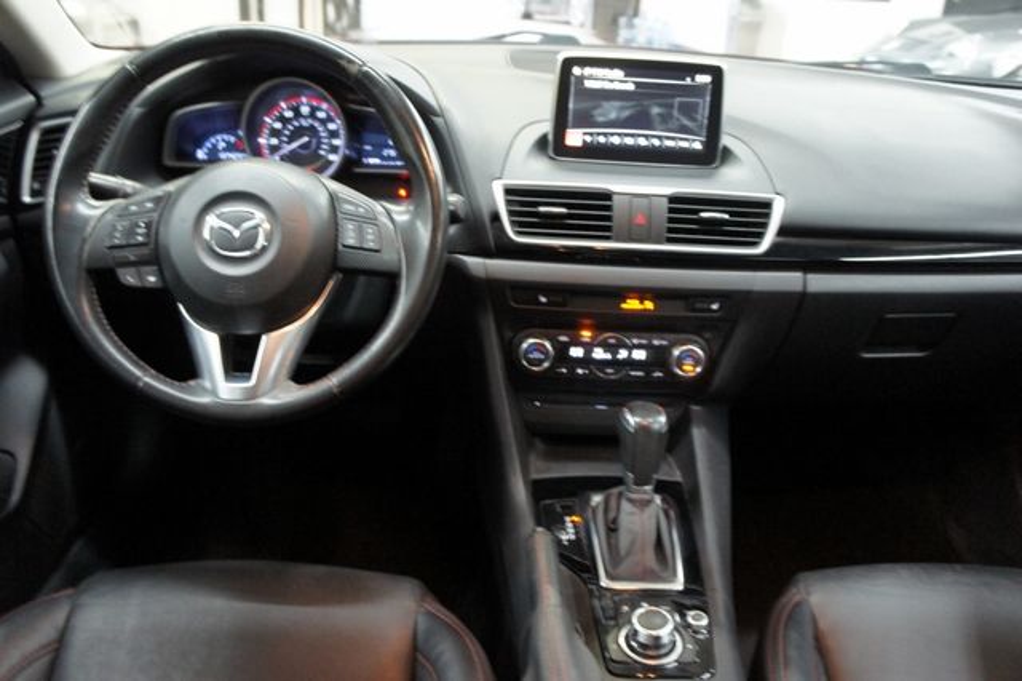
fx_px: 851
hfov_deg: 62.0
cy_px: 340
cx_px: 511
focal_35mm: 30
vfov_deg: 43.6
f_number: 4
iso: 1600
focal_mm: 20
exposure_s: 1/25
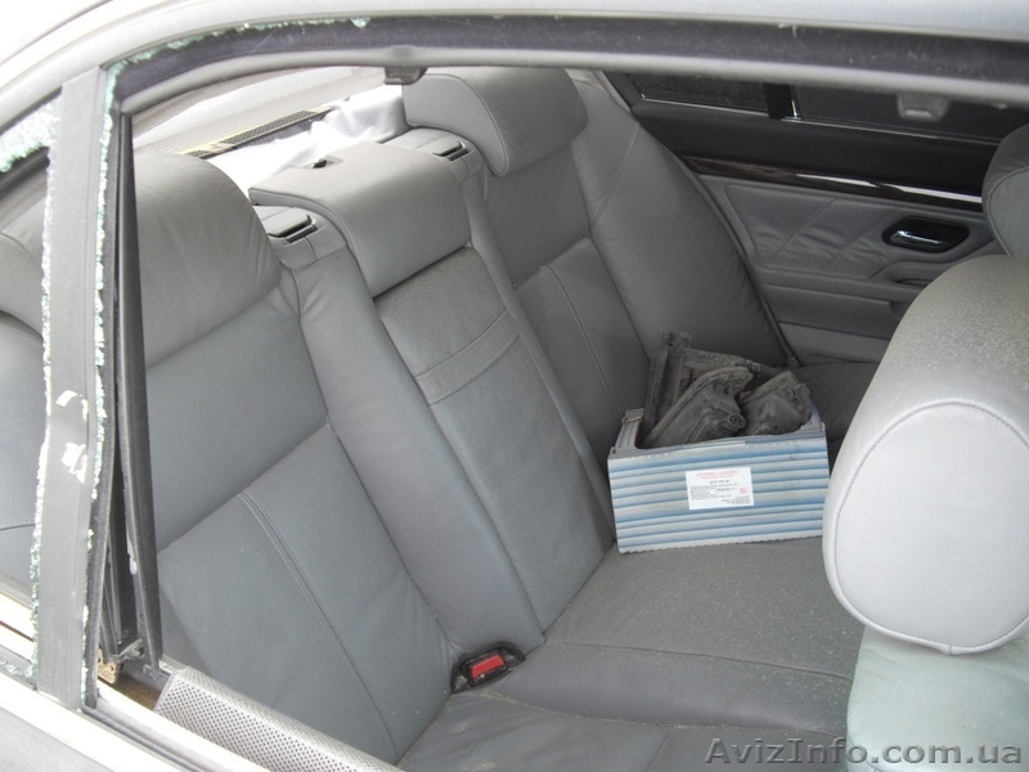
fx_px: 1130
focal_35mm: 38
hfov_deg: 49.0
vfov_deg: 37.7
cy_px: 386
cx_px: 514
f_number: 2.8
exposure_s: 1/80
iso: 100
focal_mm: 7.9
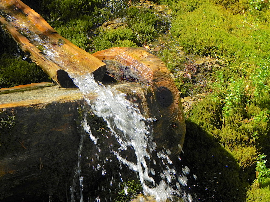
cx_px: 135
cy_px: 101
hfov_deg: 29.4
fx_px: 515
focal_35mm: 66
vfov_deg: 22.3
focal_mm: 11.8
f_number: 5.6
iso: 160
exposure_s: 1/238
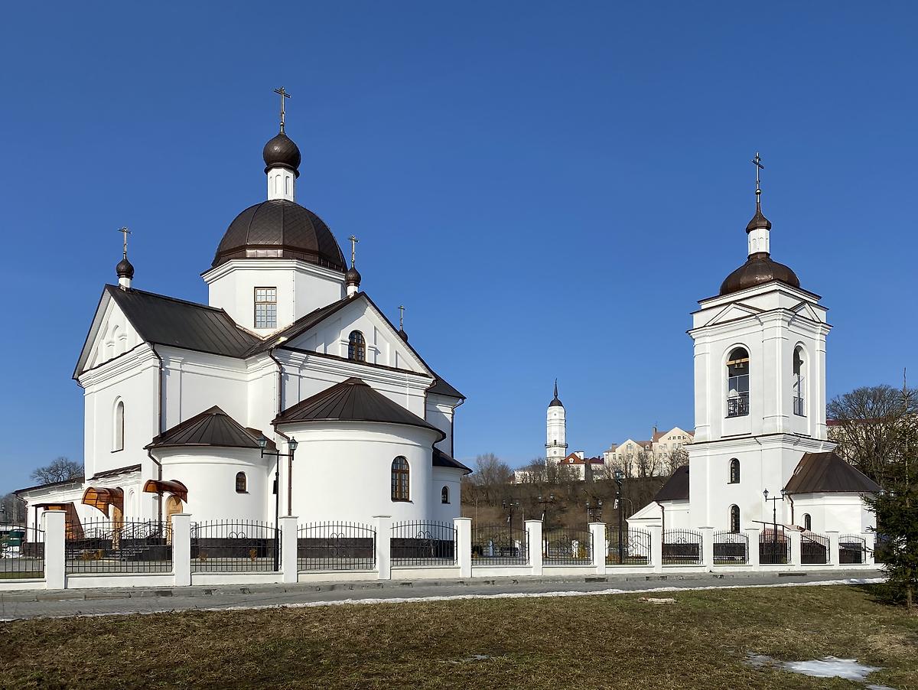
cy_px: 345
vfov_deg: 53.1
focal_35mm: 26
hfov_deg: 67.3
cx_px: 459
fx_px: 690
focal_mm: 4.25
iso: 32
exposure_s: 1/5025
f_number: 1.8
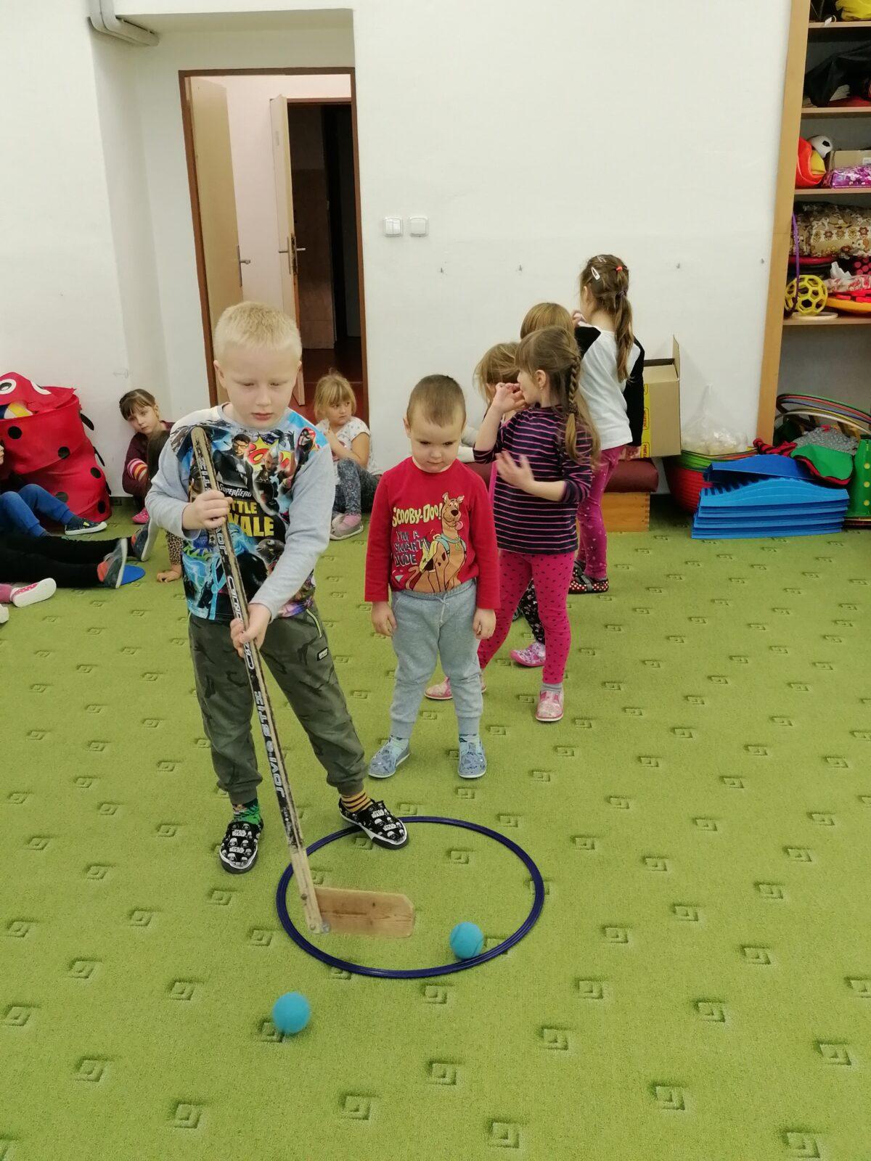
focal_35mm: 35
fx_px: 1174
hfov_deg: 40.7
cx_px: 436
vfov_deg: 52.6
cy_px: 580
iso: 160
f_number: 1.8
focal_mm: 4.75
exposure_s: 1/50
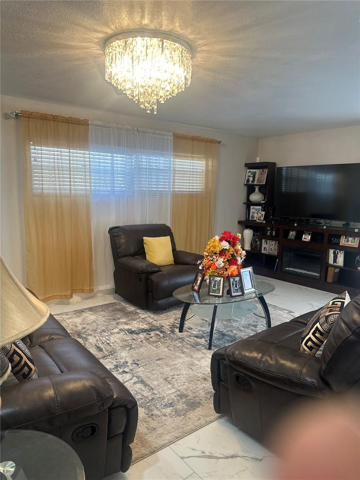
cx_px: 180
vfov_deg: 71.6
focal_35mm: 24
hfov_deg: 56.8
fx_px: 333
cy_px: 240
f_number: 1.78
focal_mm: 6.86
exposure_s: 1/120
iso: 100
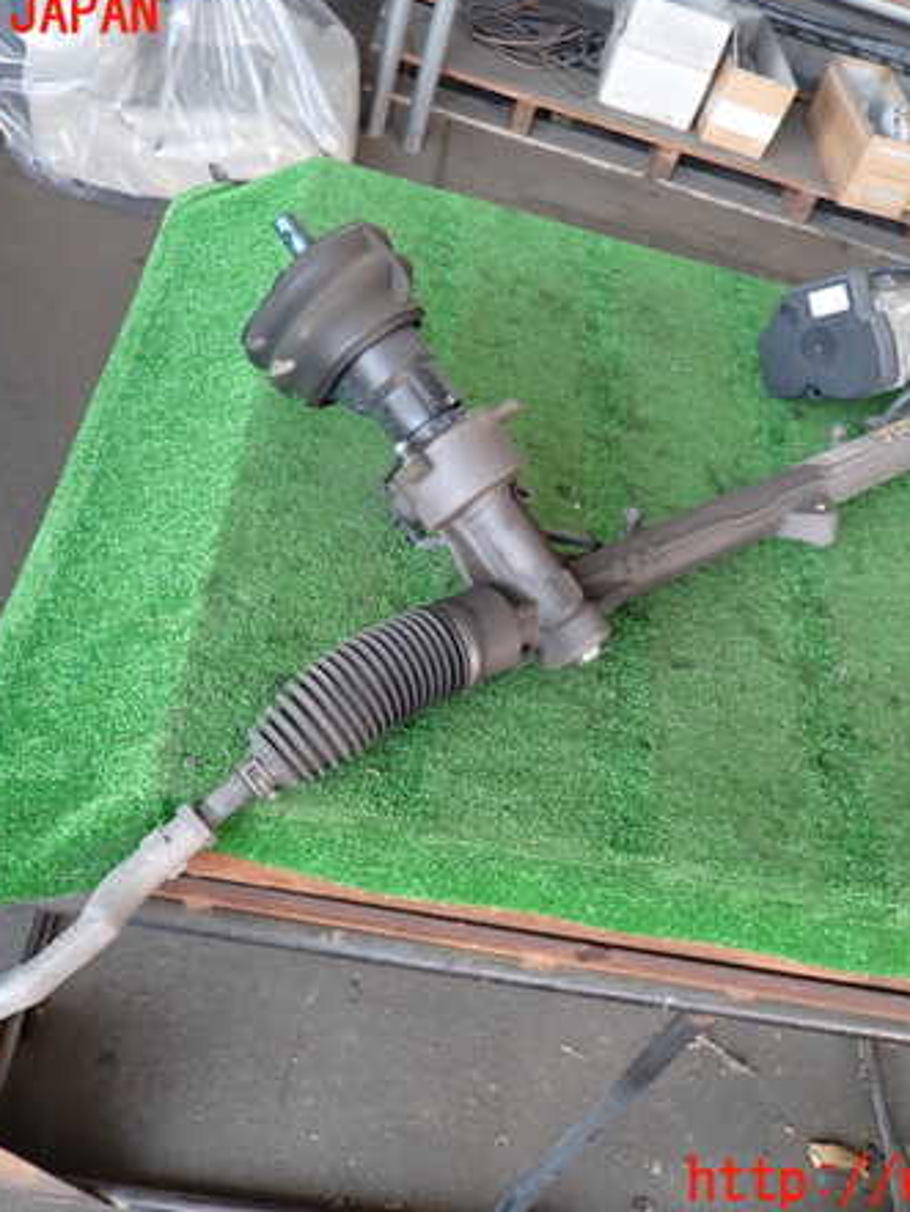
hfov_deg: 41.8
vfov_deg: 53.9
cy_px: 599
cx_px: 484
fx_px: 1191
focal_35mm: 34
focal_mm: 4.5
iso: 160
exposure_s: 1/60
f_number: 2
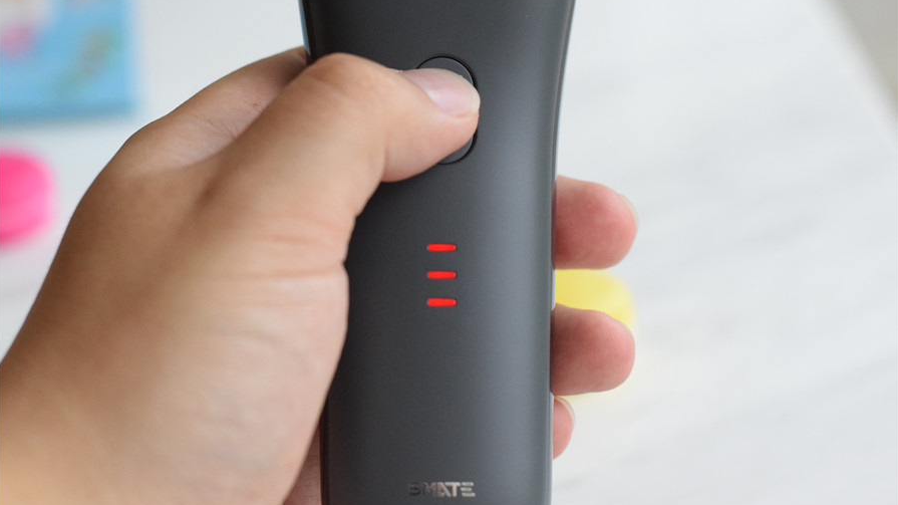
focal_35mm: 79
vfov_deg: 15.3
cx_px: 447
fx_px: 1881
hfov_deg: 26.9
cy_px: 272
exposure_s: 1/4000
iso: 4000
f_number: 3.5
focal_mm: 50
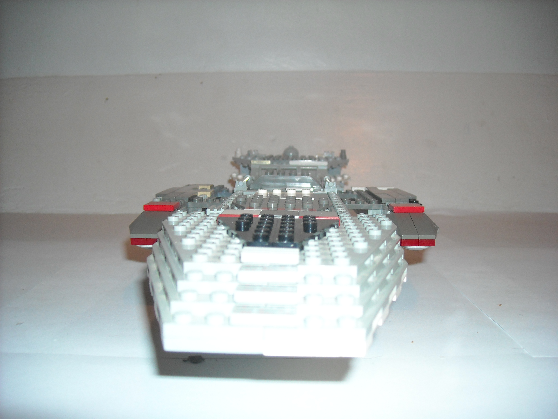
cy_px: 210
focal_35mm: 35
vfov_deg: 40.7
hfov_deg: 52.6
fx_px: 564
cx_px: 279
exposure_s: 1/60
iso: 200
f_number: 2.8
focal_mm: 5.7
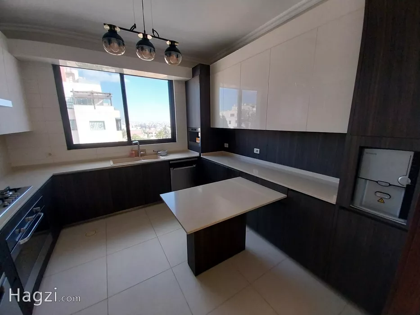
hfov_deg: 106.2
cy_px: 158
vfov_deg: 89.9
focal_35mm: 13
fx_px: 158
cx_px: 210
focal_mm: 1.3
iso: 64
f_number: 2.2
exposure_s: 1/137
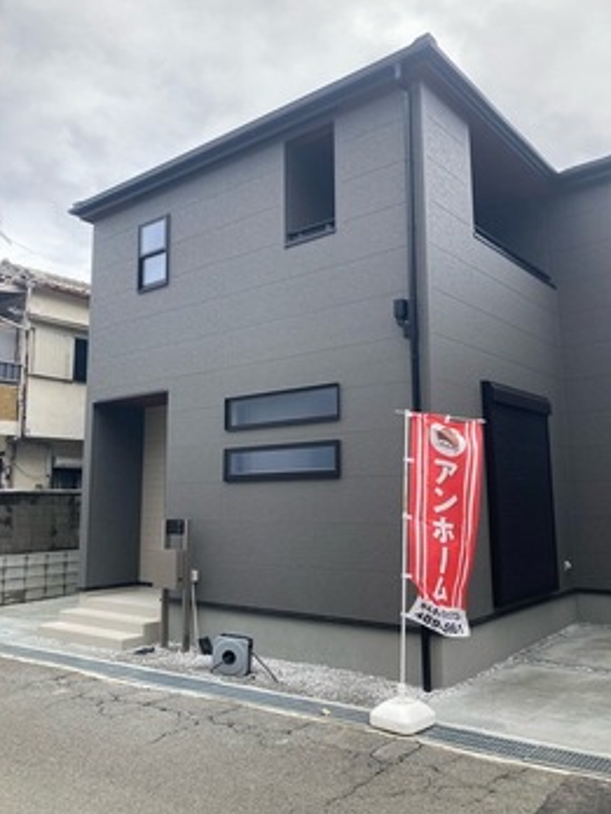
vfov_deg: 61.6
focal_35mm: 29
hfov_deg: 48.2
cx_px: 311
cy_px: 395
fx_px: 682
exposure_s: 1/408
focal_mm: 3.99
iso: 20
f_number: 1.8
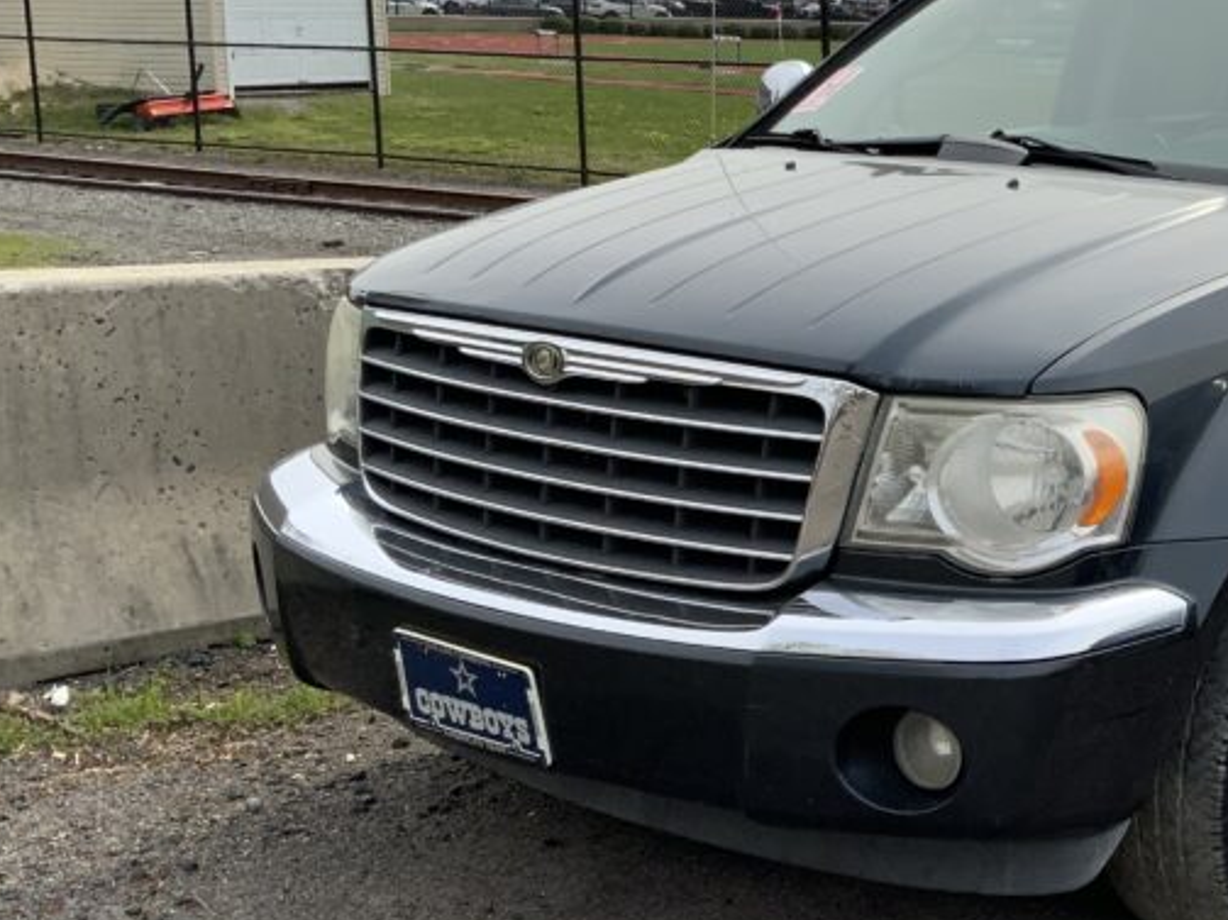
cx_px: 1133
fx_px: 2093
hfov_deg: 31.0
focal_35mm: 59
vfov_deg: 24.8
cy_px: 486
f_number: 1.8
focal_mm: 3
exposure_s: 1/1279
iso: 16
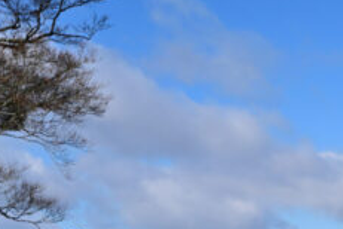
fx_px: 1038
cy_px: 161
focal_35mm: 109
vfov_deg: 12.5
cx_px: 355
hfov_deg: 18.2
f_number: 4
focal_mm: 42
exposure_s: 1/3000
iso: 100
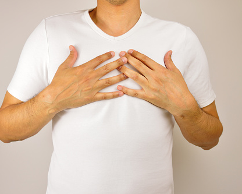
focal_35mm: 55
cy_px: 96
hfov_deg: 34.1
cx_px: 110
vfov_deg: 27.6
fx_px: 394
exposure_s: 1/40
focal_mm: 32
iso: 100
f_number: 4.2
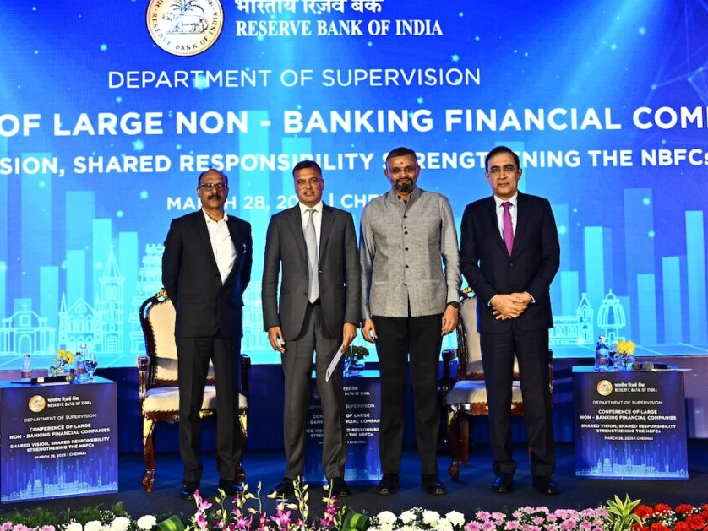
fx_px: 962
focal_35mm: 47
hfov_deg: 40.4
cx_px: 349
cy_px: 255
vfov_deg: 30.9
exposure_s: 1/160
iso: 1250
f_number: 4
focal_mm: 40
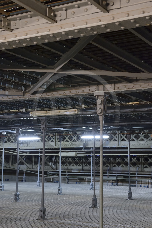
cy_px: 114
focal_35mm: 60
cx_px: 76
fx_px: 380
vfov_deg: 33.4
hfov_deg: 22.6
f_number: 5.6
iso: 1600
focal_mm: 60
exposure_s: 1/6
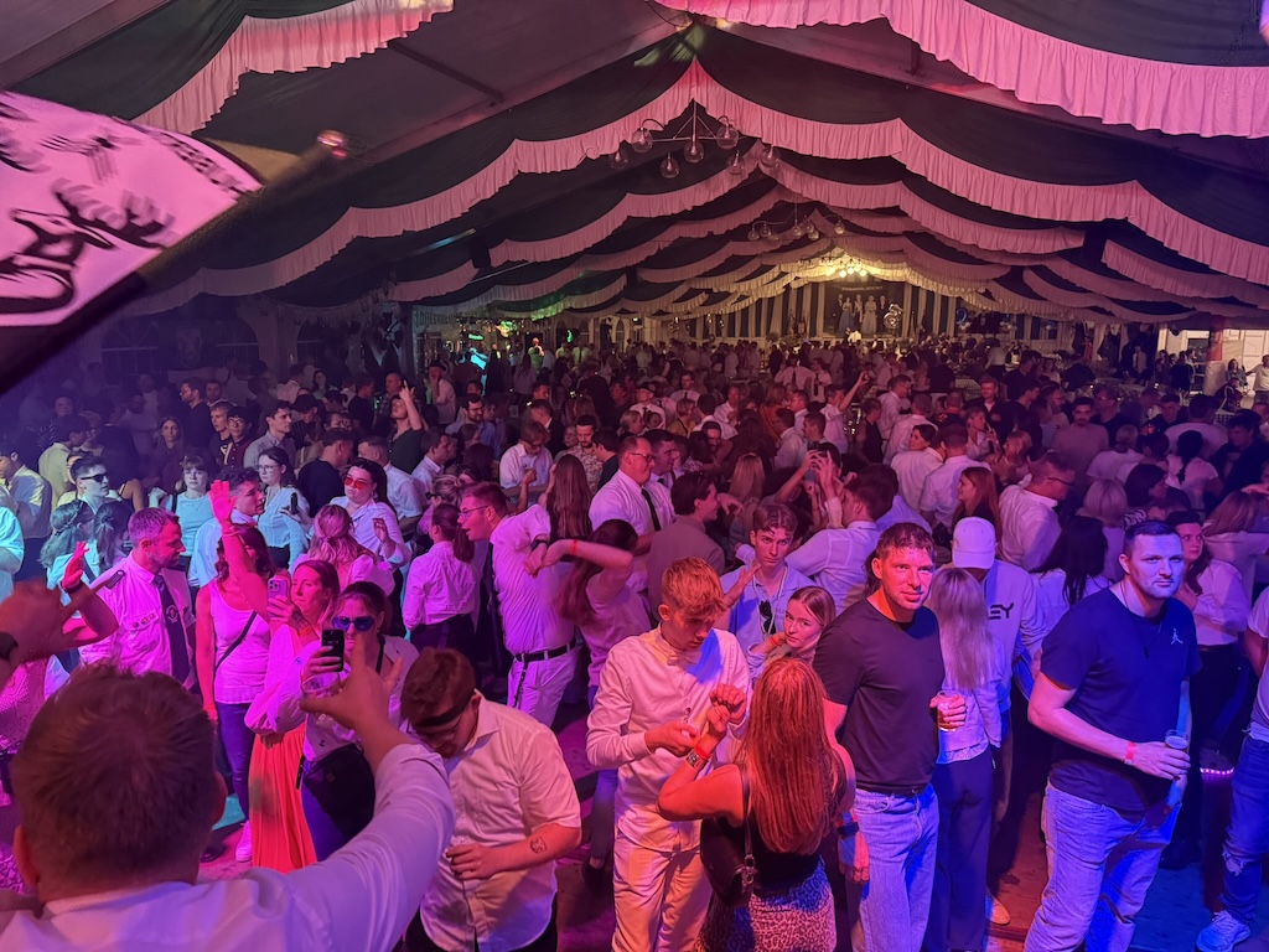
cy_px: 476
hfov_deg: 71.6
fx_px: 880
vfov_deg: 56.8
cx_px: 634
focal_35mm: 24
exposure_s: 1/59
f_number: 1.78
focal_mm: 6.76
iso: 800
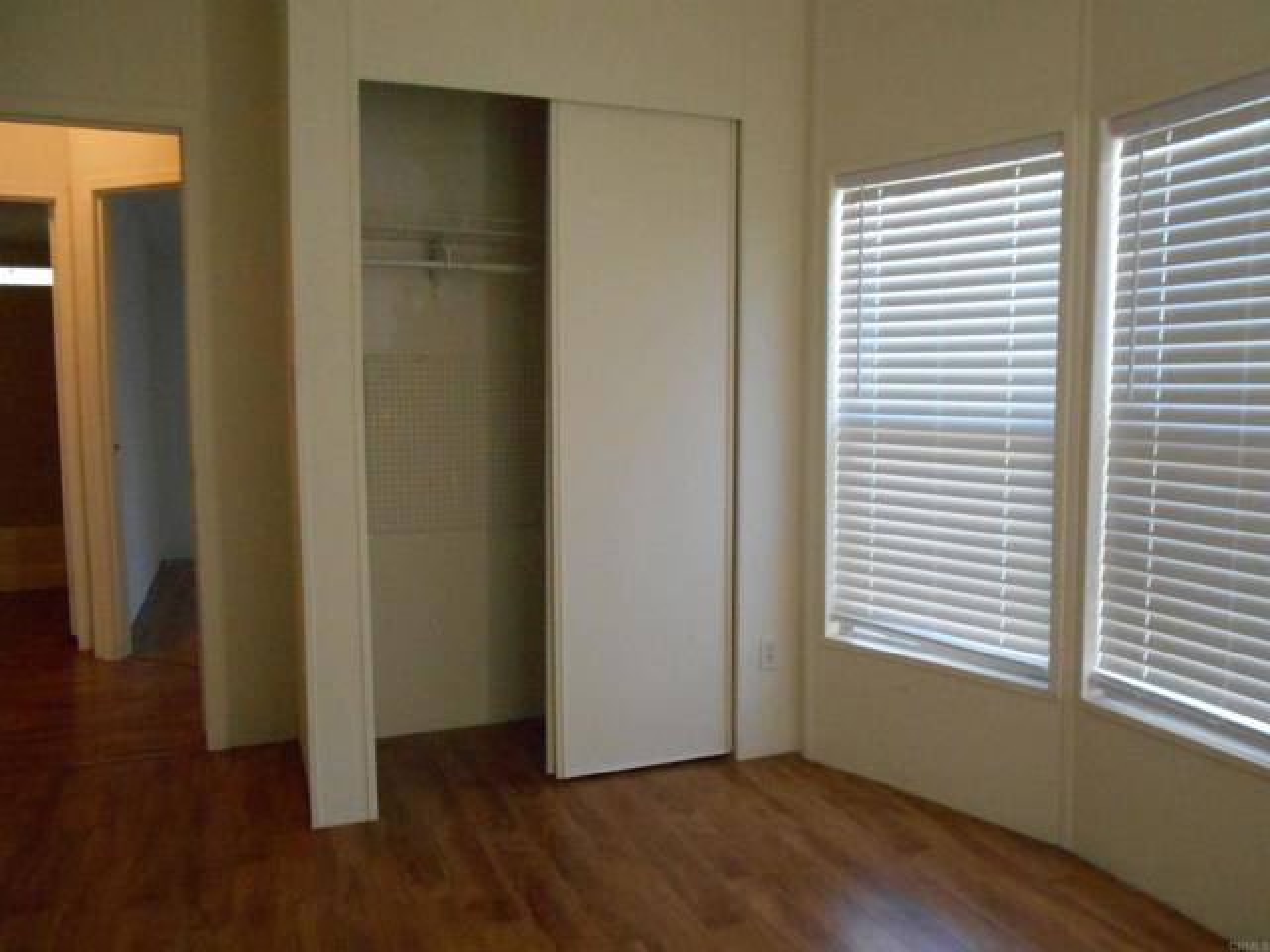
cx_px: 635
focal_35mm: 26
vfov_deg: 53.1
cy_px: 476
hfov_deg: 67.3
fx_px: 954
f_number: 3.2
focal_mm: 4.6
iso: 800
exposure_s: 1/125
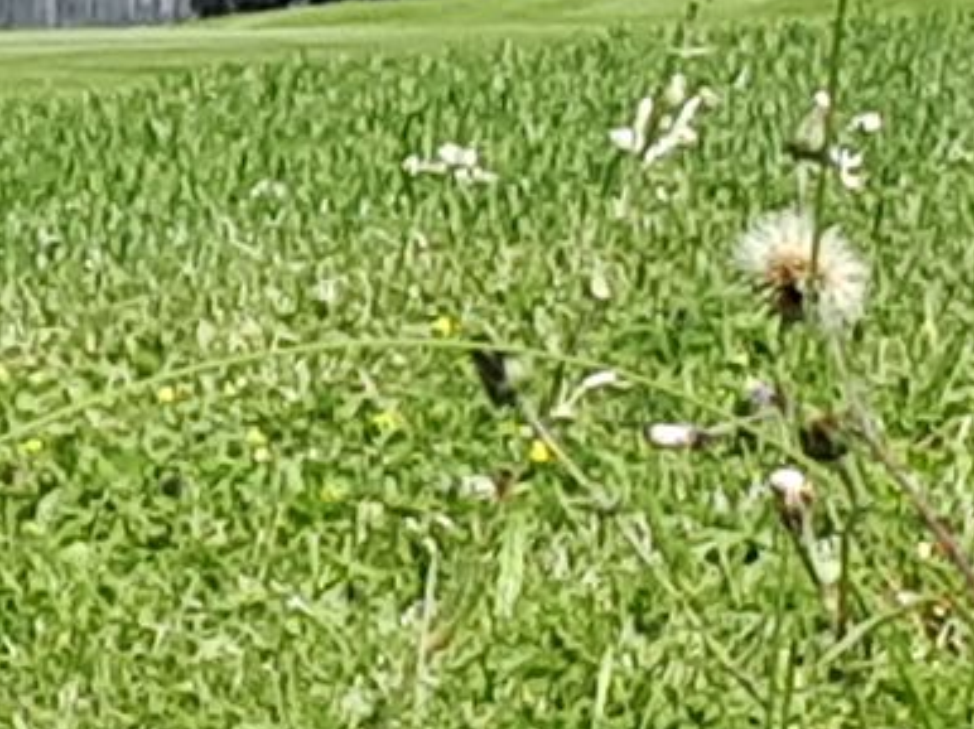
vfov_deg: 8.7
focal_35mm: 168
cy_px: -174
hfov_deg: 10.3
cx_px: -1294
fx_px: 4724
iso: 40
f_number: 1.9
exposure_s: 1/1052
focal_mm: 3.6
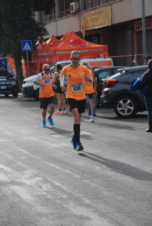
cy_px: 113
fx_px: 662
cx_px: 76
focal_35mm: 105
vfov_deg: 19.4
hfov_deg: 13.1
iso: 1000
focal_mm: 70
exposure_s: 1/1250
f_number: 5.6
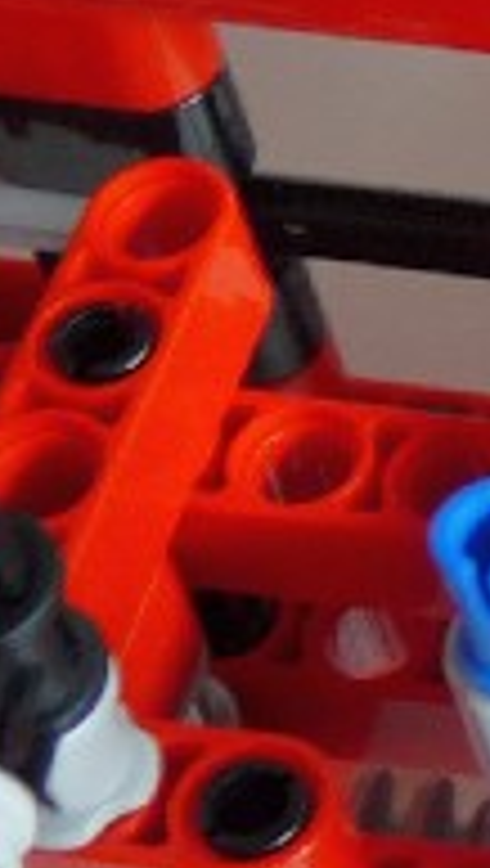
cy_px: 441
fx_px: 3592
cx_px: 1506
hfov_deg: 7.0
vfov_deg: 13.8
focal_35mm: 156
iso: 100
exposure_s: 1/10
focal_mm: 4.8
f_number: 2.8
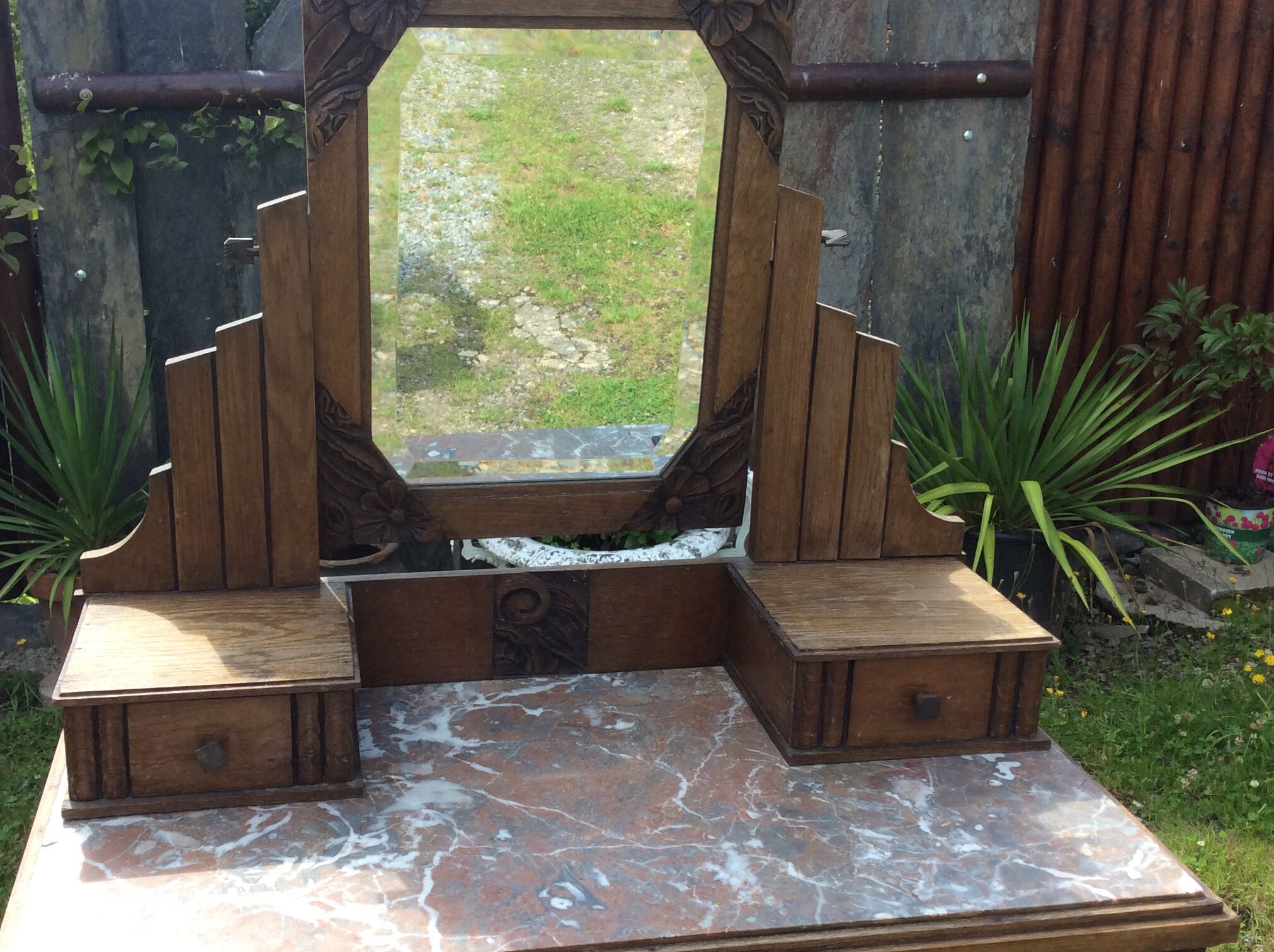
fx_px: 1507
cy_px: 492
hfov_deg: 45.7
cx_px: 535
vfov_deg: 35.0
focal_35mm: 41
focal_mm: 3.3
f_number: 2.4
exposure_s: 1/465
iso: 32
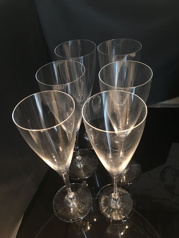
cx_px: 90
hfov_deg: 48.2
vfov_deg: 61.7
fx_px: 200
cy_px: 119
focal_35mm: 29
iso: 100
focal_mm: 4.15
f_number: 2.2
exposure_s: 1/4
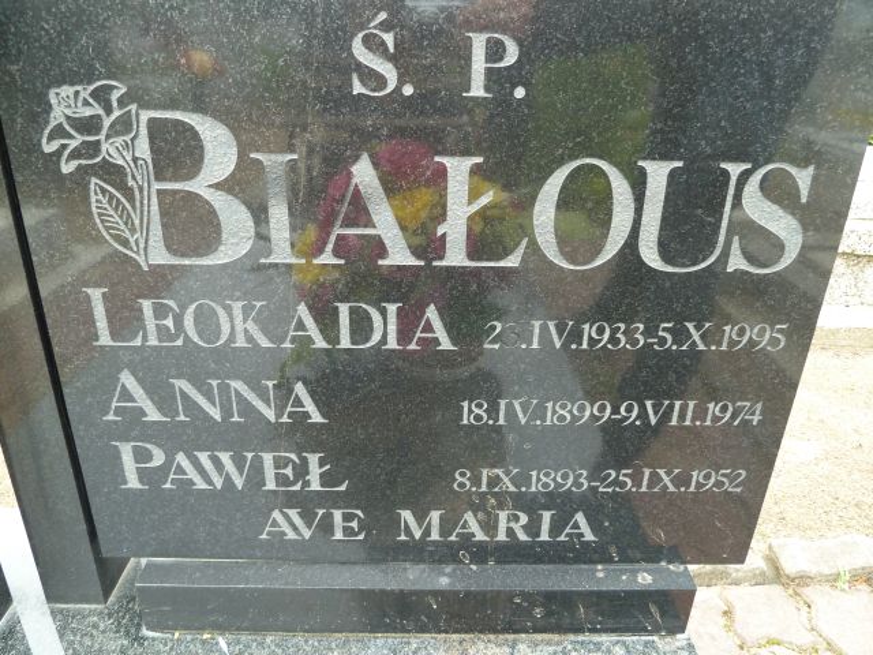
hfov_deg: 69.4
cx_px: 436
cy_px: 328
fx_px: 630
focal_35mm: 25
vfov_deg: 54.9
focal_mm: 4.1
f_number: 3.3
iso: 100
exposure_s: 1/30
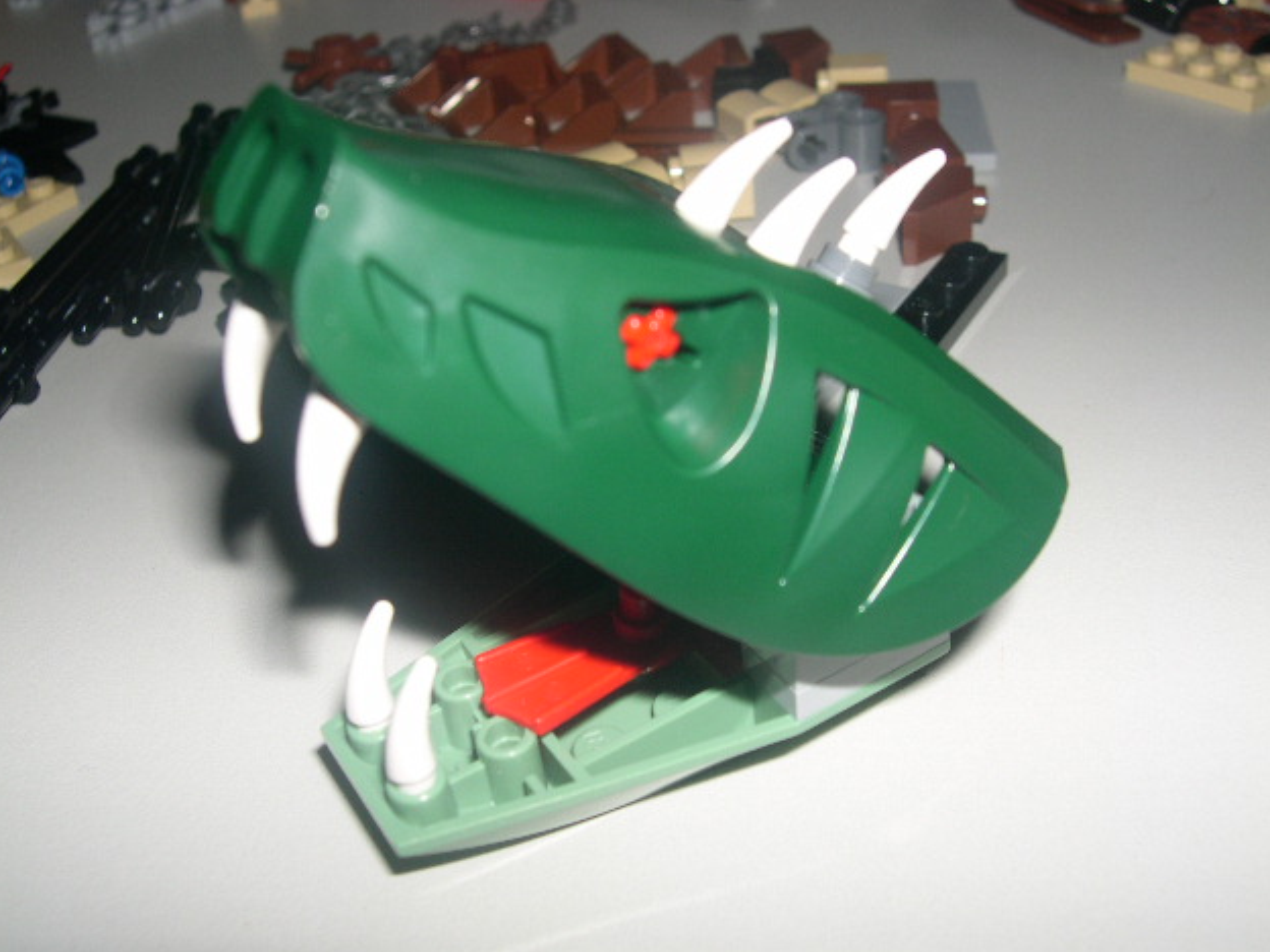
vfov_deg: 36.8
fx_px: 1431
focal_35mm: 39
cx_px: 627
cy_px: 470
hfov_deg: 47.9
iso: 100
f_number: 7.6
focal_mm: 8
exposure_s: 1/60
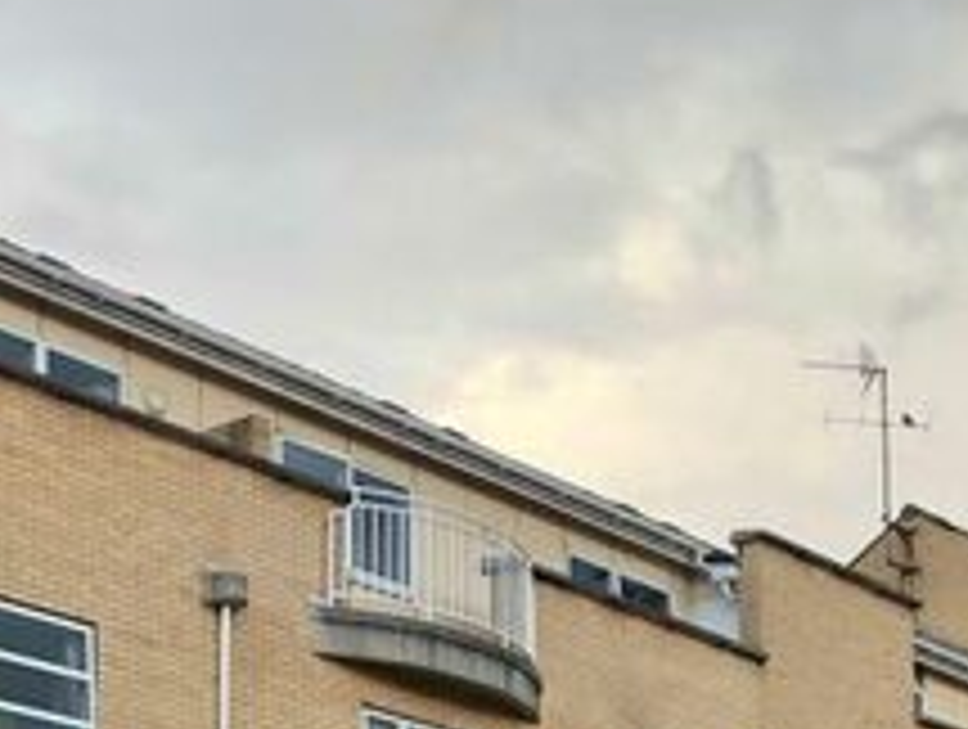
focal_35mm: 91
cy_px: 1037
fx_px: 2549
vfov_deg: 15.3
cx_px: 851
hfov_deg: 21.1
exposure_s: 1/120
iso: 25
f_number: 1.8
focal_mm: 3.99
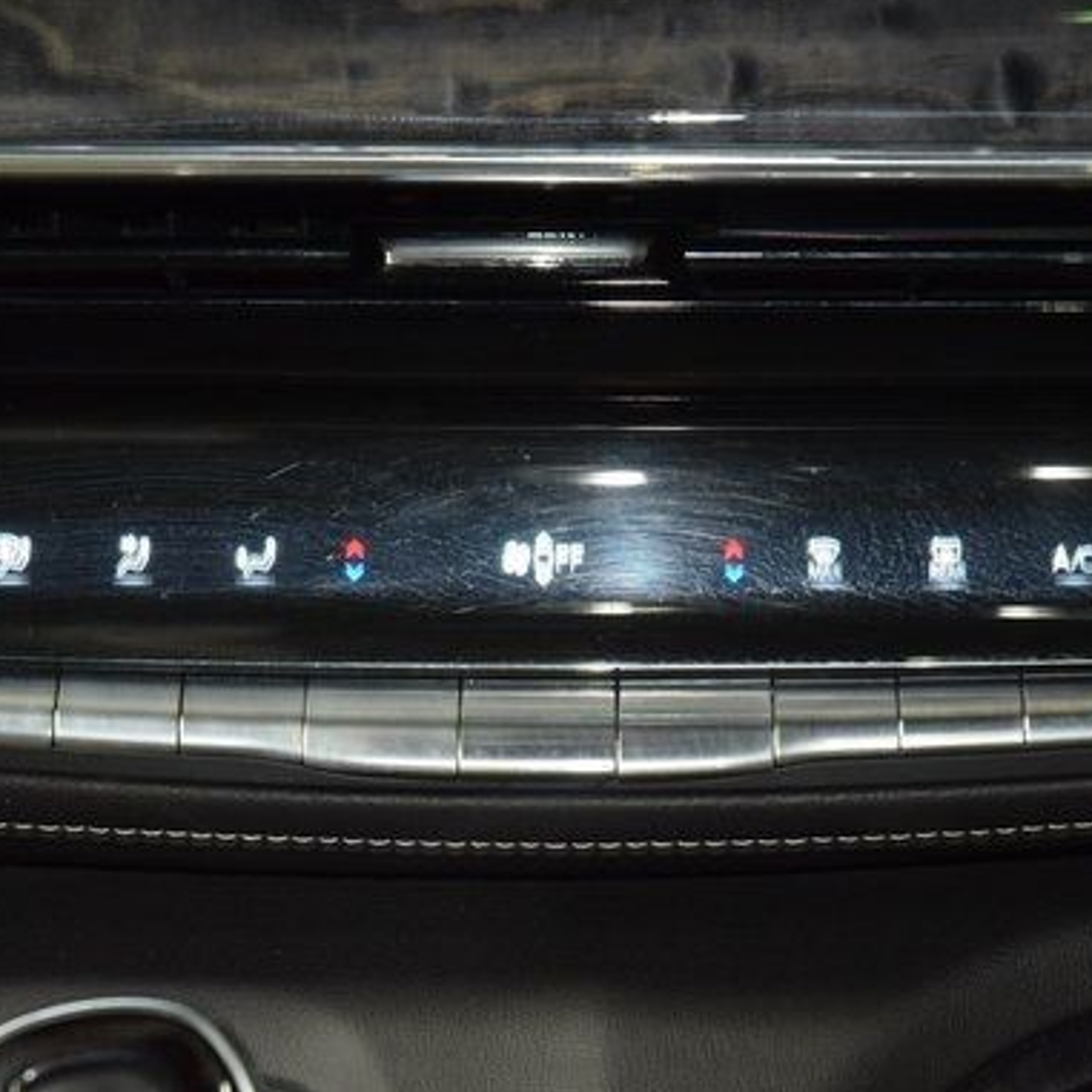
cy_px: 546
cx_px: 533
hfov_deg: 11.6
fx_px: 5354
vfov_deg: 11.6
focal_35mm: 150
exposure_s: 1/25
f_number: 4.5
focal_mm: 70
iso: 2000
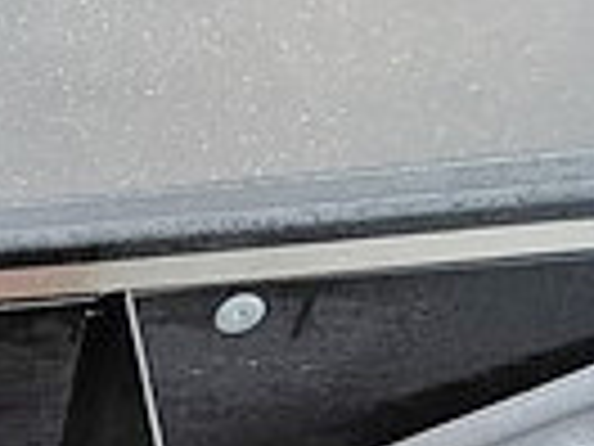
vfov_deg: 10.0
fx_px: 2248
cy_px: 1032
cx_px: -837
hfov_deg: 12.1
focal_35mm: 131
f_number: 2.2
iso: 222
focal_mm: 3.46
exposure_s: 1/60
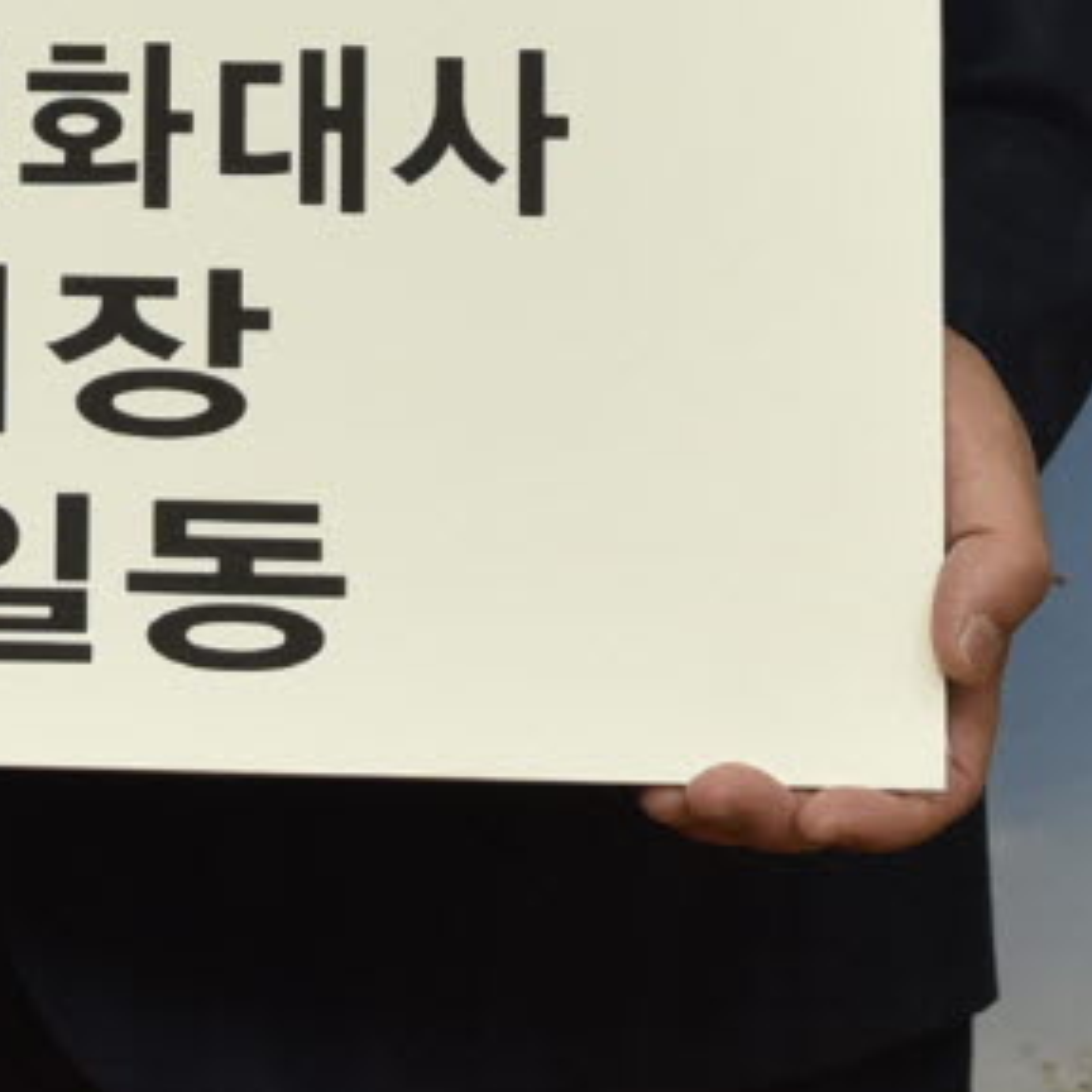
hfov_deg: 4.5
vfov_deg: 4.4
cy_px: -1246
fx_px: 13884
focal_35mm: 389
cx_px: -717
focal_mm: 55
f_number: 5
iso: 800
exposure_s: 1/125
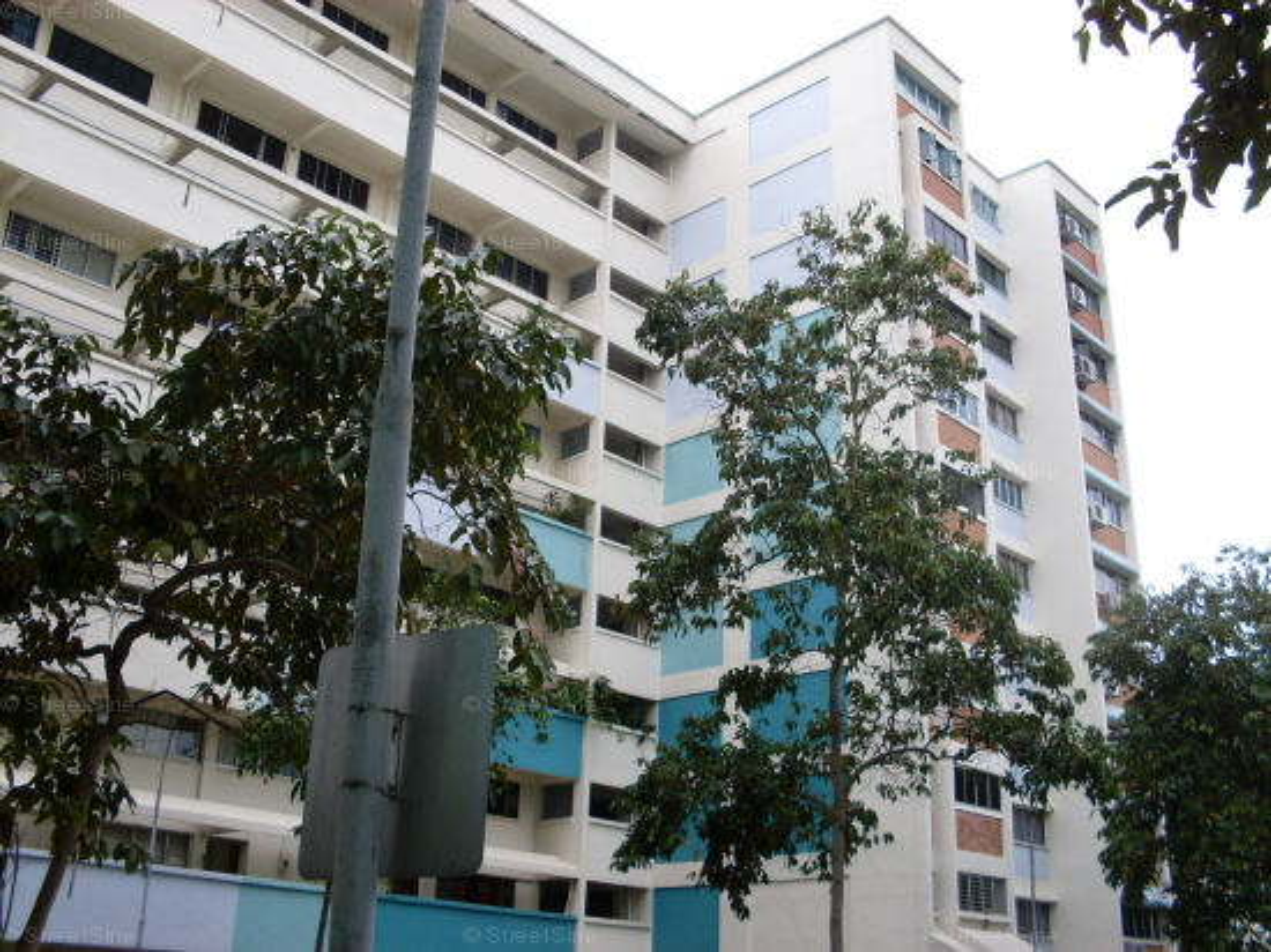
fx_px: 1395
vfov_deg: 37.7
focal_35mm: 38
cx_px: 636
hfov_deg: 49.0
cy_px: 476
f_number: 2.8
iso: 80
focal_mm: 6.3
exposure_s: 1/180
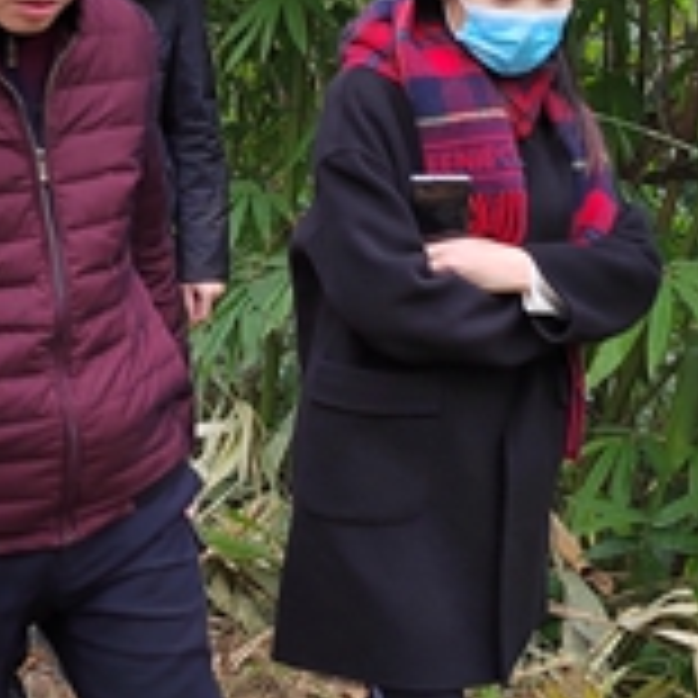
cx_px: 207
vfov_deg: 20.5
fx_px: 1916
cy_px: 203
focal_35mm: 84
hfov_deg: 20.5
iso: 127
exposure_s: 1/100
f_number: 1.9
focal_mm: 5.52
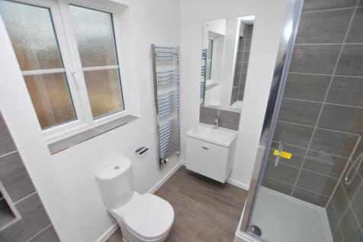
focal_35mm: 15
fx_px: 151
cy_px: 121
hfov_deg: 100.4
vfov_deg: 77.3
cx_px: 182
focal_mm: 10
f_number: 4
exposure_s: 1/60
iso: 100
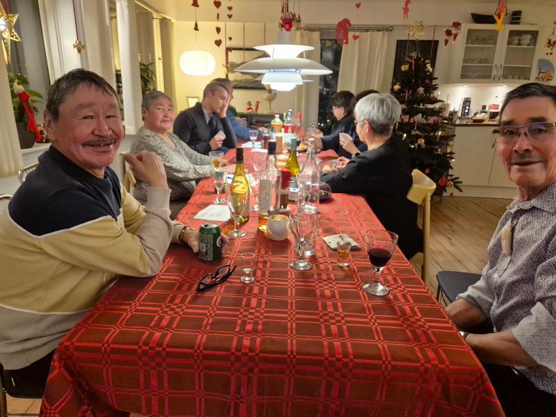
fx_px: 369
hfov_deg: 73.9
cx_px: 278
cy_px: 208
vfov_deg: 58.9
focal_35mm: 23
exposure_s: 1/100
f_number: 1.8
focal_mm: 5.4
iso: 1000
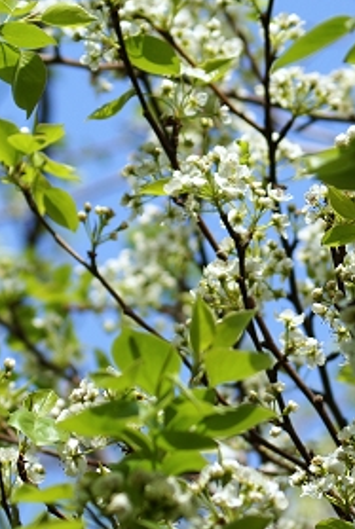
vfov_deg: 7.1
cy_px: 366
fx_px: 4273
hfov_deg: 4.8
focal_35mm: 290
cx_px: 187
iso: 100
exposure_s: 1/250
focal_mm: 90
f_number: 7.1
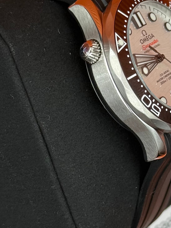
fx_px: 869
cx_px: 103
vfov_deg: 14.9
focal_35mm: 132
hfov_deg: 11.2
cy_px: 122
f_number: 1.78
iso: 64
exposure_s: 1/165
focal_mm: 6.76
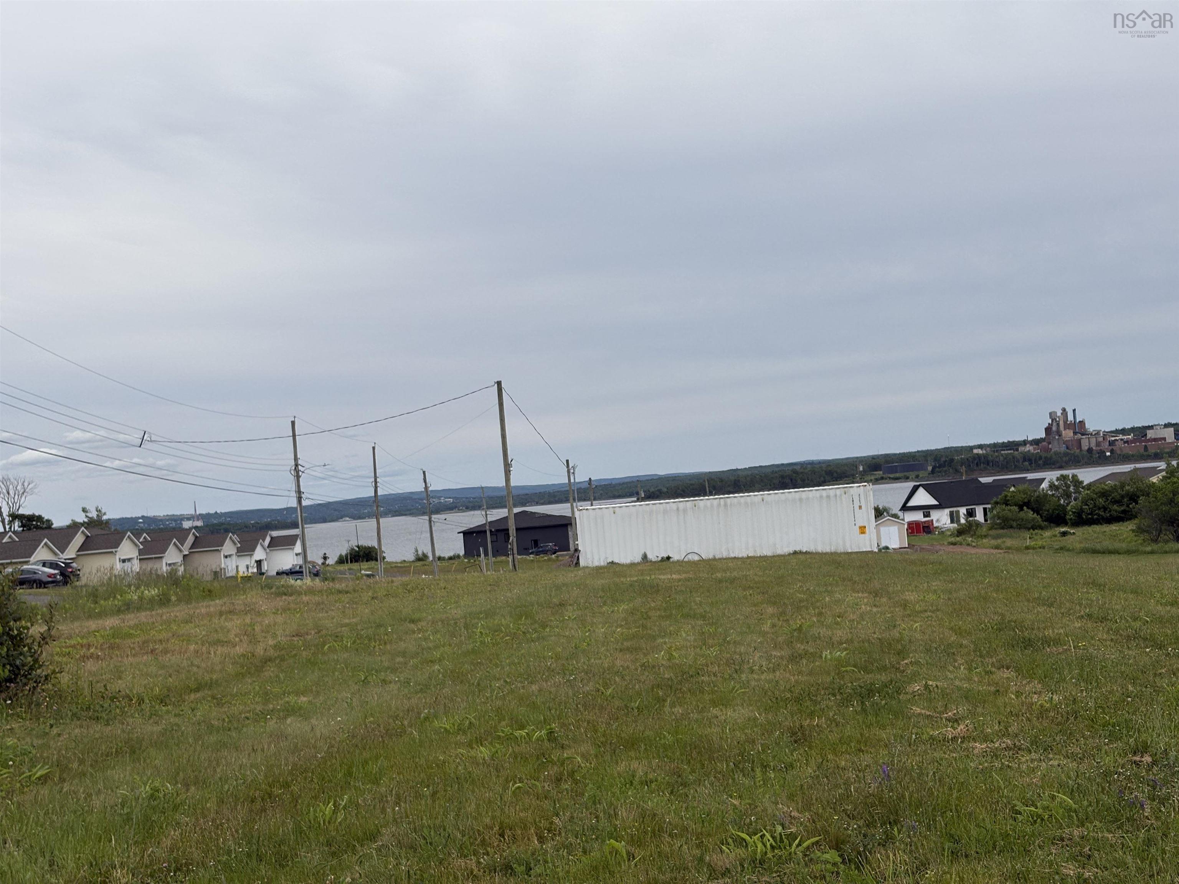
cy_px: 442
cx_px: 590
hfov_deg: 36.8
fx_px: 1771
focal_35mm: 52
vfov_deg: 28.0
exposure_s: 1/3448
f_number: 1.6
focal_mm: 5.96
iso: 40
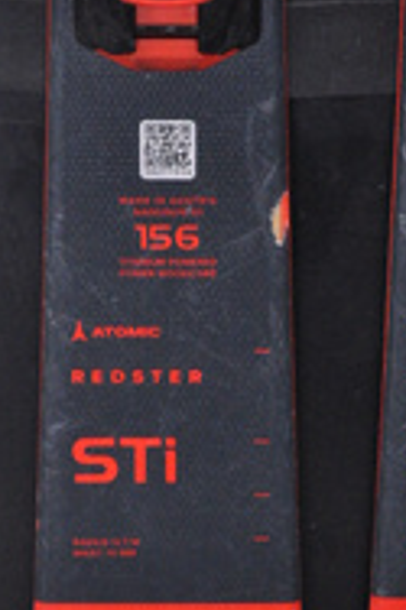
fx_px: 5172
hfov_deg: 4.5
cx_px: 339
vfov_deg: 6.8
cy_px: 289
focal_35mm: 305
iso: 3200
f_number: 8
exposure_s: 1/125
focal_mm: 85
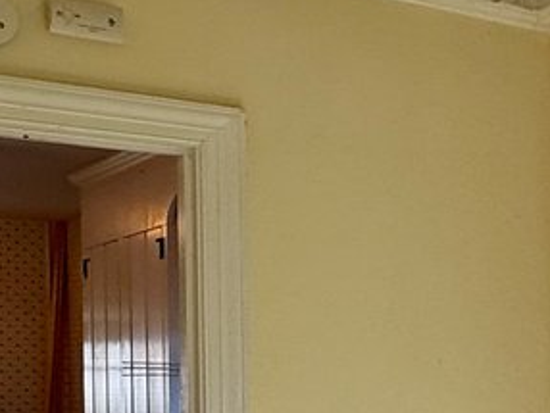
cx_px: 930
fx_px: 1177
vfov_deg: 19.6
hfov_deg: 20.4
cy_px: 366
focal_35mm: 74
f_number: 2.2
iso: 64
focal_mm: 2.22
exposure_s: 1/120
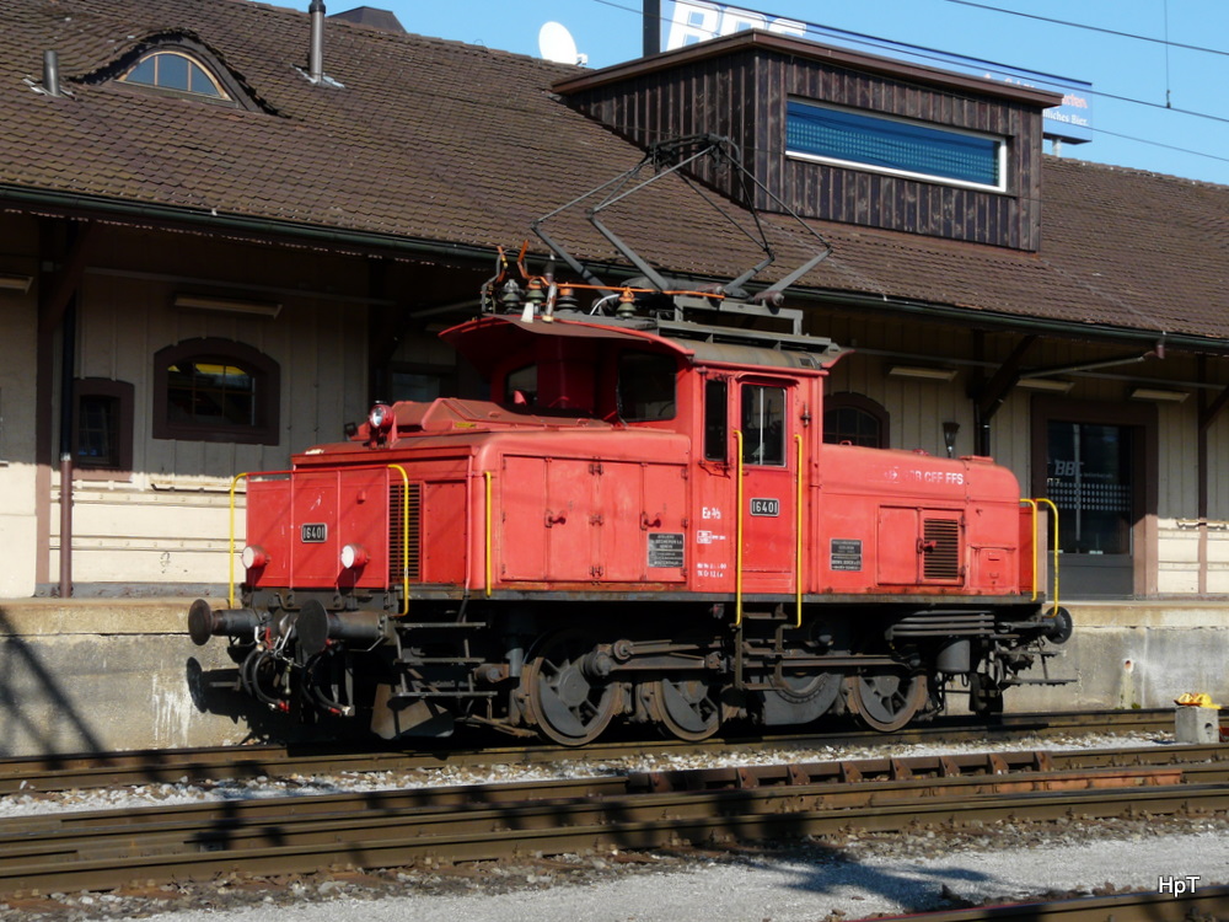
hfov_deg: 29.4
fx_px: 2343
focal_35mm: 66
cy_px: 461
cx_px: 614
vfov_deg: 22.3
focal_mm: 10.8
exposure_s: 1/400
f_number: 5.6
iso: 100
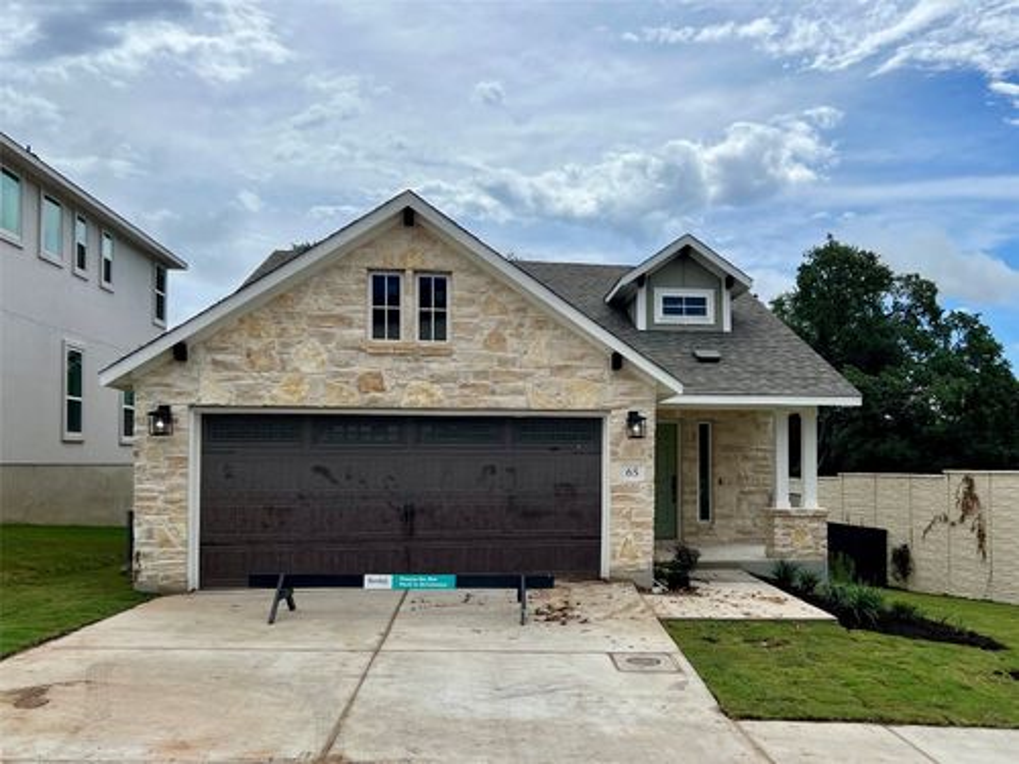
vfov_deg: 53.1
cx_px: 510
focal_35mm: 26
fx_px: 765
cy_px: 382
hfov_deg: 67.3
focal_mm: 5.7
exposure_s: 1/8696
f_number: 1.5
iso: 50
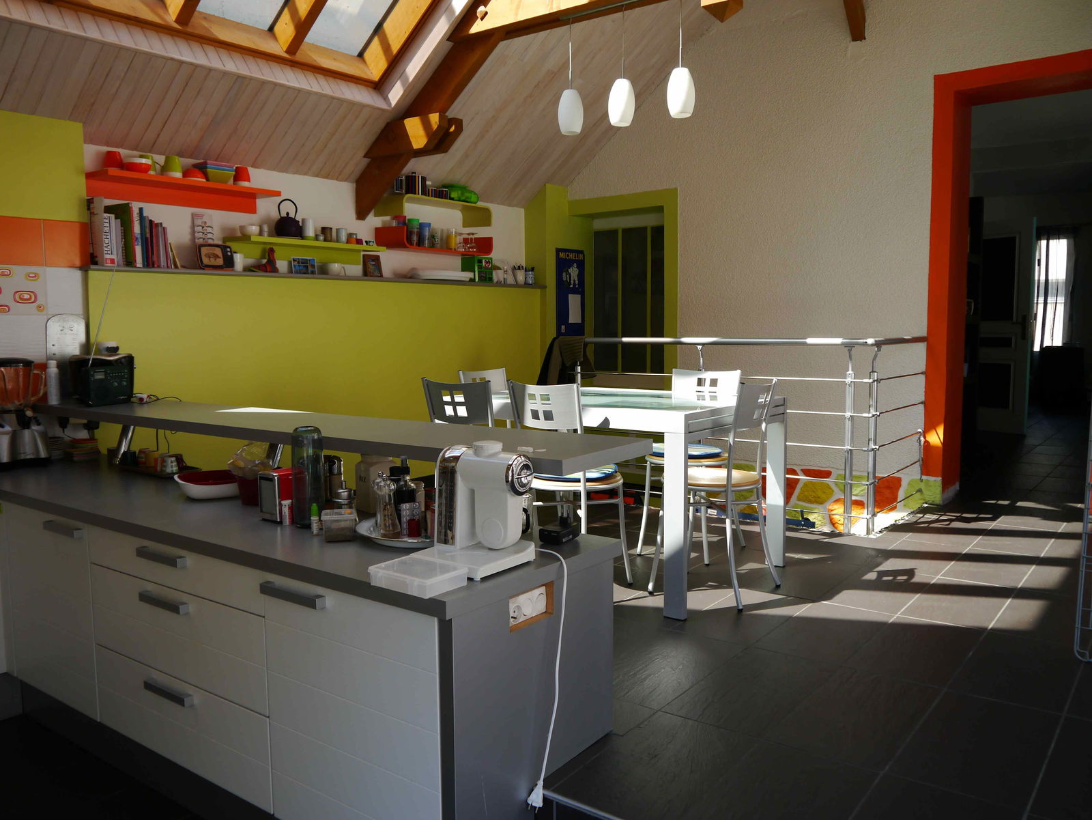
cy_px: 410
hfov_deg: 63.4
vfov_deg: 49.8
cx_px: 546
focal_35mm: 28
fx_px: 884
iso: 160
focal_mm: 14
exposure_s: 1/160
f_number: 4
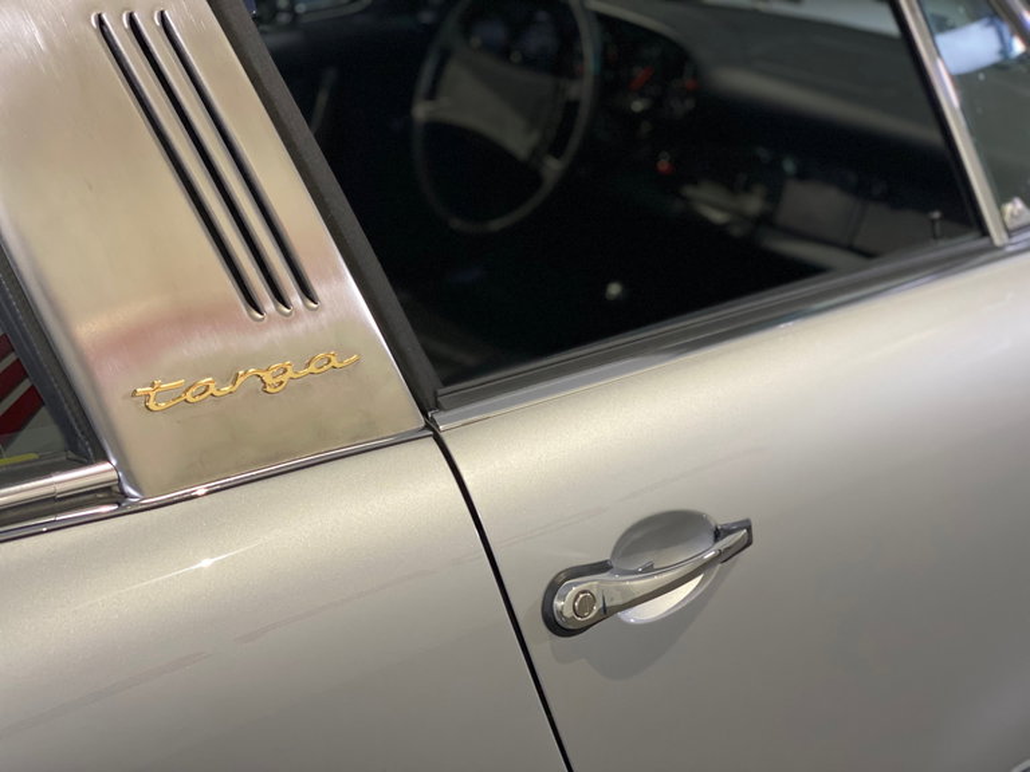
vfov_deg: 28.0
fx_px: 1547
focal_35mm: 52
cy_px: 386
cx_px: 515
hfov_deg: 36.8
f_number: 2
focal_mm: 6
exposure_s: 1/40
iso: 200
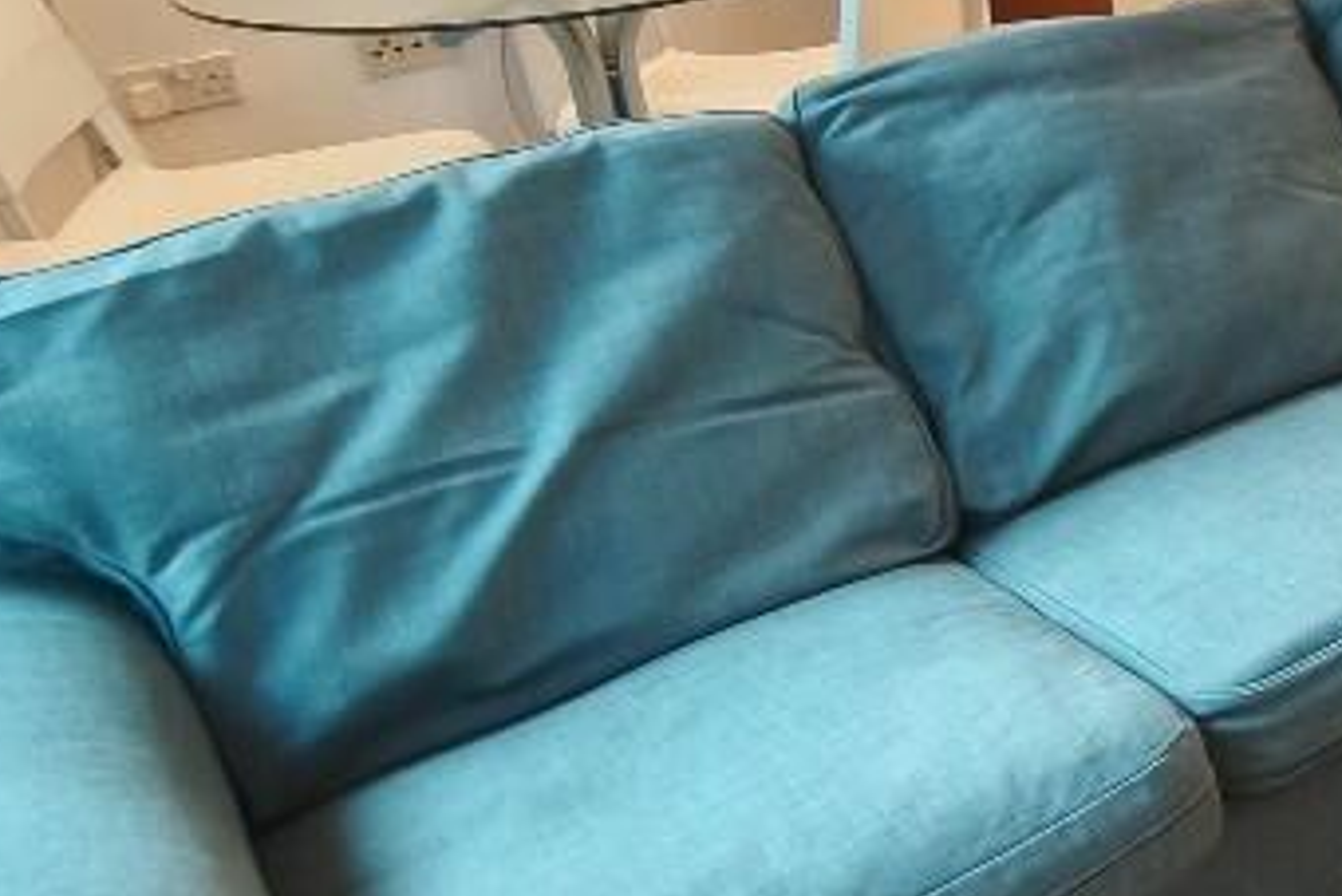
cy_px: 111
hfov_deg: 29.7
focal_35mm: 47
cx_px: 1895
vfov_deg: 27.7
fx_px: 1753
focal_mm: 2.32
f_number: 2
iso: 640
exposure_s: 1/33.3
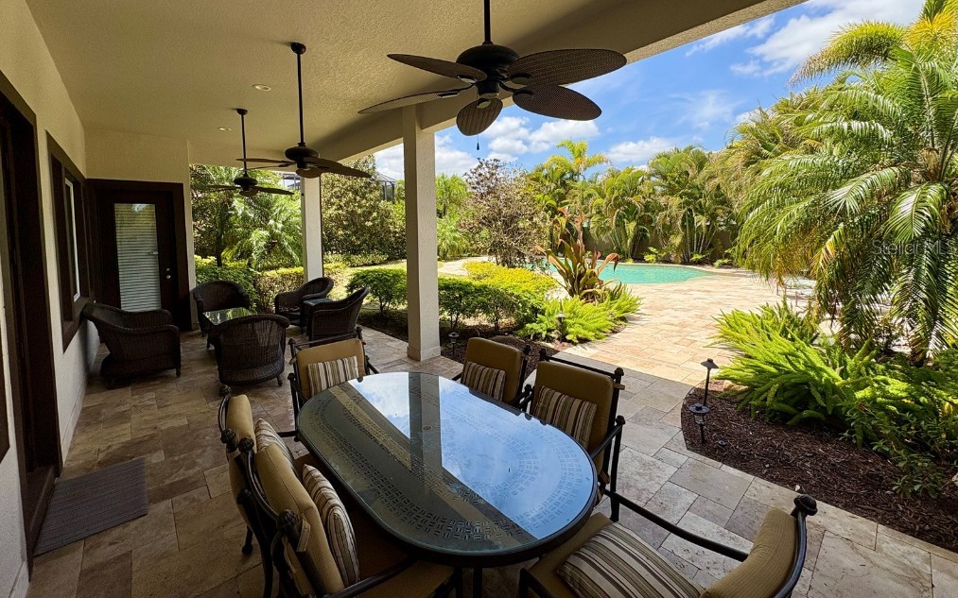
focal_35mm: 15
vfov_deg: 74.2
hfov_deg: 101.5
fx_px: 392
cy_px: 247
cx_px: 477
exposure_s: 1/1143
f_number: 2.2
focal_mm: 2.22
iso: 40
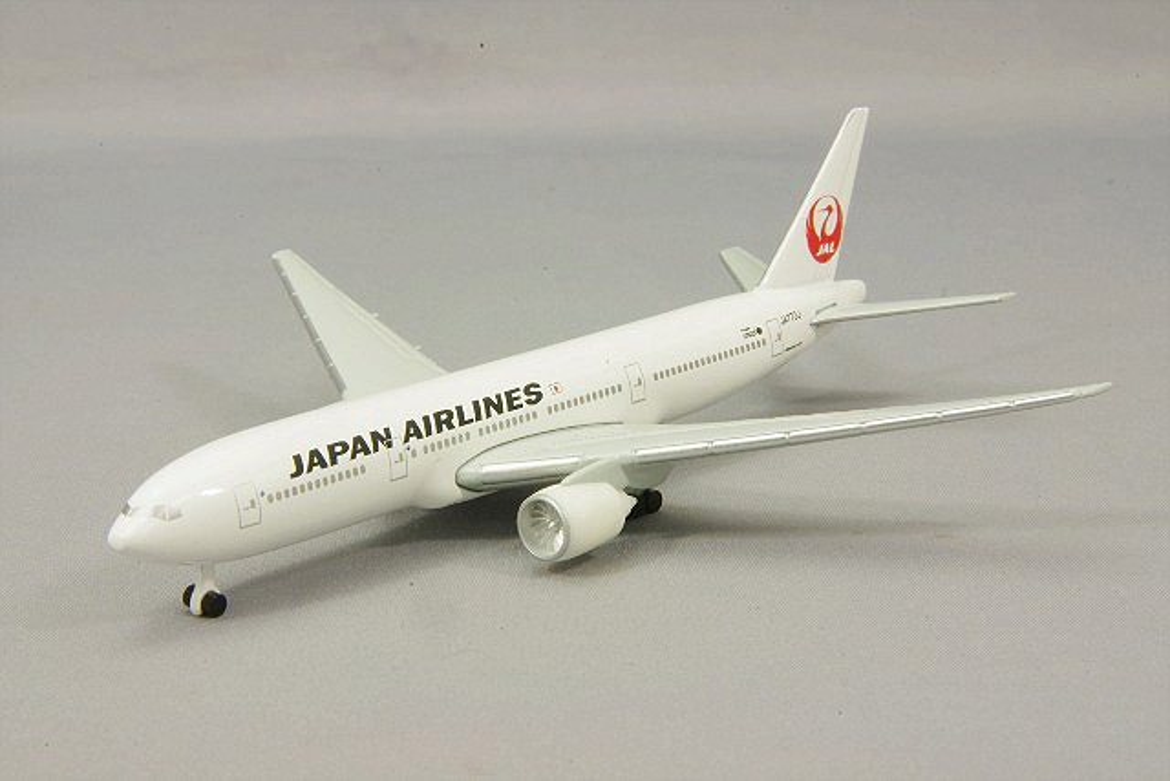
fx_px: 3641
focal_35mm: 112
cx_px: 585
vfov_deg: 12.2
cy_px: 390
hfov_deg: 18.3
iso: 400
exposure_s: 1/1.67
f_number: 32
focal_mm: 75
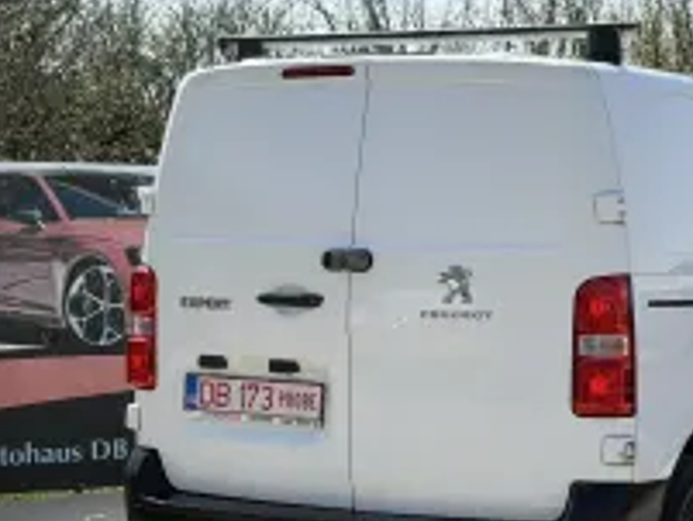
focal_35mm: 86
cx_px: 559
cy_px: 393
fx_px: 1723
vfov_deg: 17.1
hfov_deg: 22.4
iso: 80
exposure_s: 1/4878
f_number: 1.78
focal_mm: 6.76
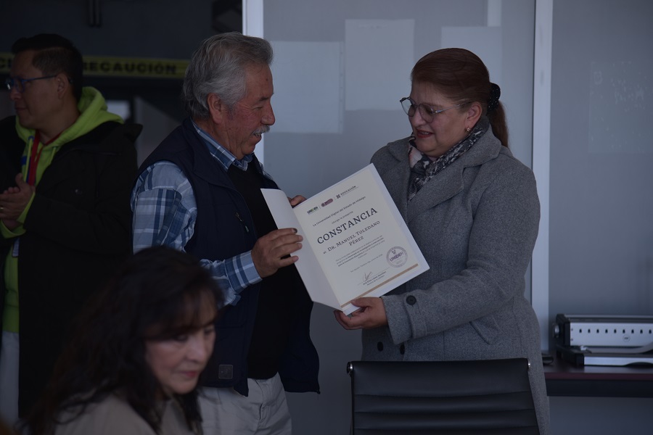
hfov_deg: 17.1
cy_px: 218
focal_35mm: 120
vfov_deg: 11.4
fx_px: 2176
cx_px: 326
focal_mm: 120
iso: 160
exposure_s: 1/160
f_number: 4
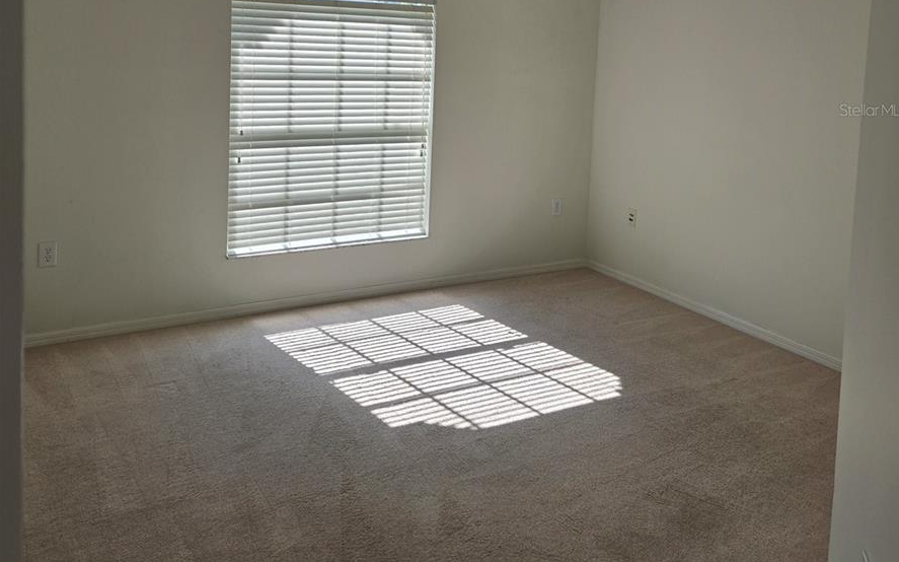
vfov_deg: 36.9
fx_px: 808
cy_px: 110
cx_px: 455
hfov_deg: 58.2
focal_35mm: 33
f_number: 1.8
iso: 25
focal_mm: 5.4
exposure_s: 1/508
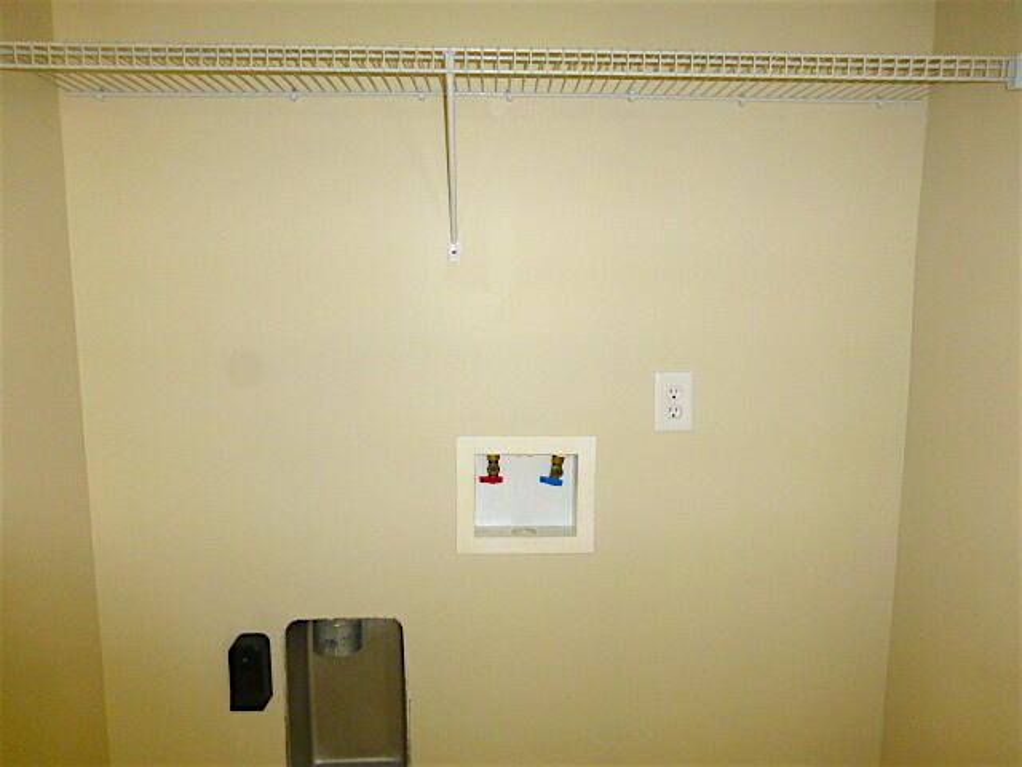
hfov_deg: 71.6
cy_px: 384
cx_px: 511
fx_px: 709
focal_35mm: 24
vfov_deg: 56.8
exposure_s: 1/60
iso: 400
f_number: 3.3
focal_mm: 4.3
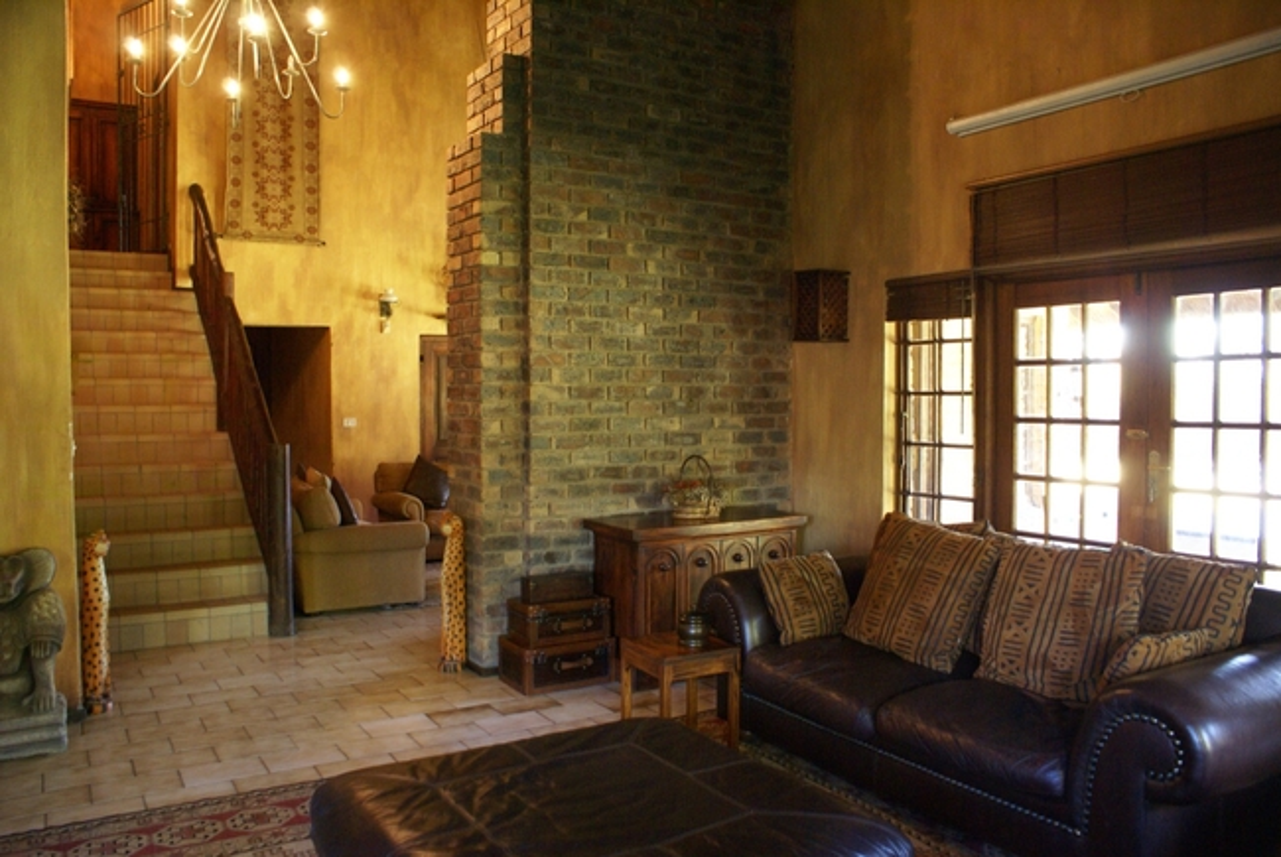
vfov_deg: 48.0
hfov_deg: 67.3
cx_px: 640
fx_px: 962
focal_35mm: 27
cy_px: 428
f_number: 3.5
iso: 400
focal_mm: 18
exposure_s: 1/15
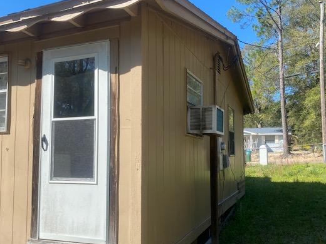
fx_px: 301
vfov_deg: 44.1
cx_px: 165
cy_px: 136
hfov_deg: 56.8
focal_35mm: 32
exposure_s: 1/1961
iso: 32
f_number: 1.8
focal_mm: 4.25
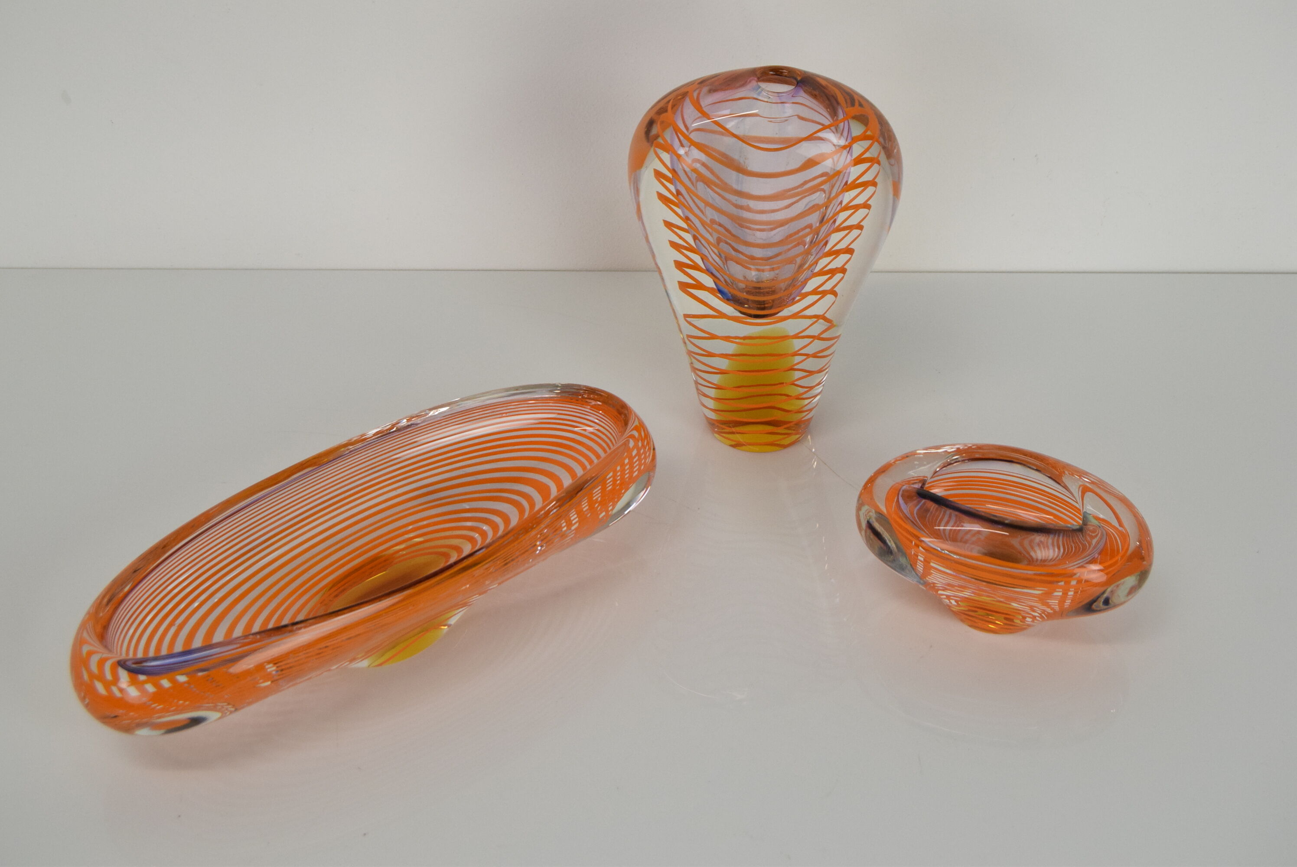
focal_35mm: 60
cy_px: 434
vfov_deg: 22.7
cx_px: 648
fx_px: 2163
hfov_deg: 33.4
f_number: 9
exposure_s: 1/320
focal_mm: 40
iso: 1600
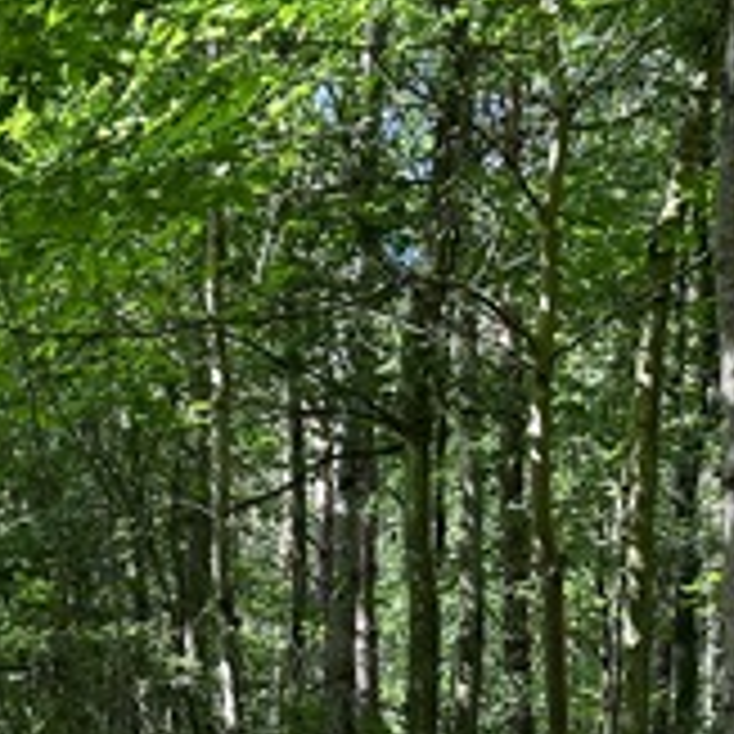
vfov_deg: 20.8
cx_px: -288
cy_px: 865
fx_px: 1871
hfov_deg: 19.9
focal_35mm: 78
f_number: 1.78
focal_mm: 6.86
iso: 80
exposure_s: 1/165
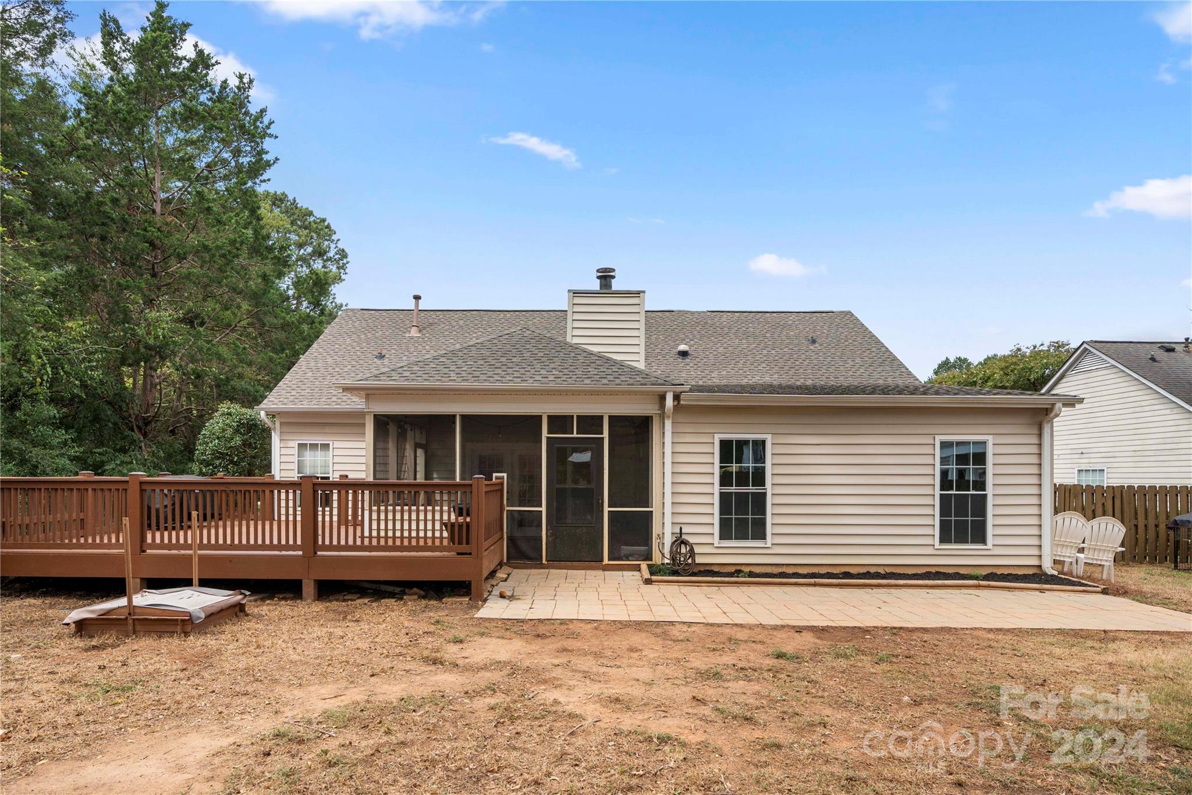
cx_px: 596
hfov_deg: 90.0
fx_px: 596
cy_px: 398
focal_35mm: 18
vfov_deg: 67.4
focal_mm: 18
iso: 100
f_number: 7.1
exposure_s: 1/200
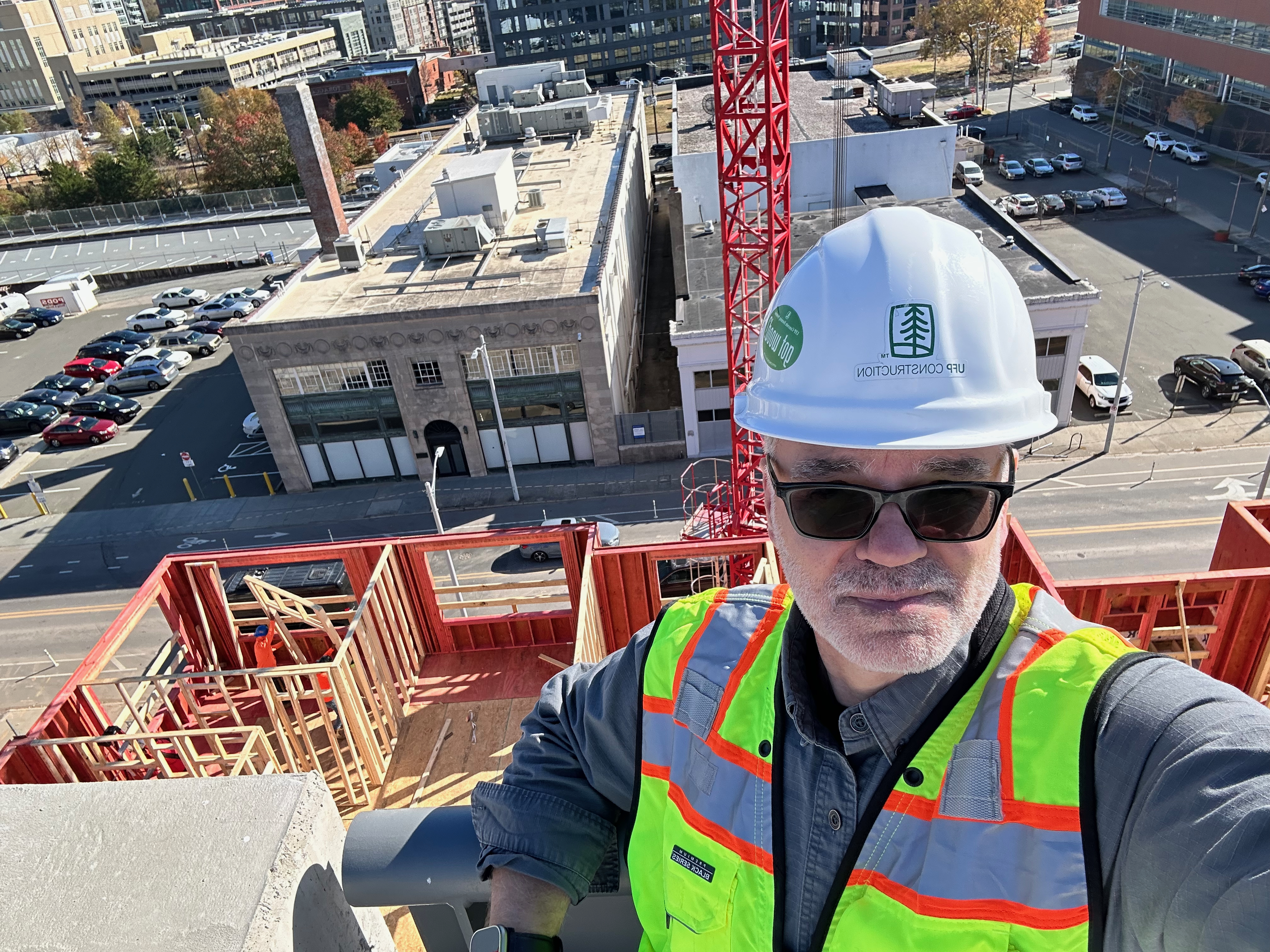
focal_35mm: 23
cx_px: 635
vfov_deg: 58.9
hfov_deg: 73.9
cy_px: 476
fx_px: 844
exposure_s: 1/600
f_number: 1.9
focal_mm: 2.69
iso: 25
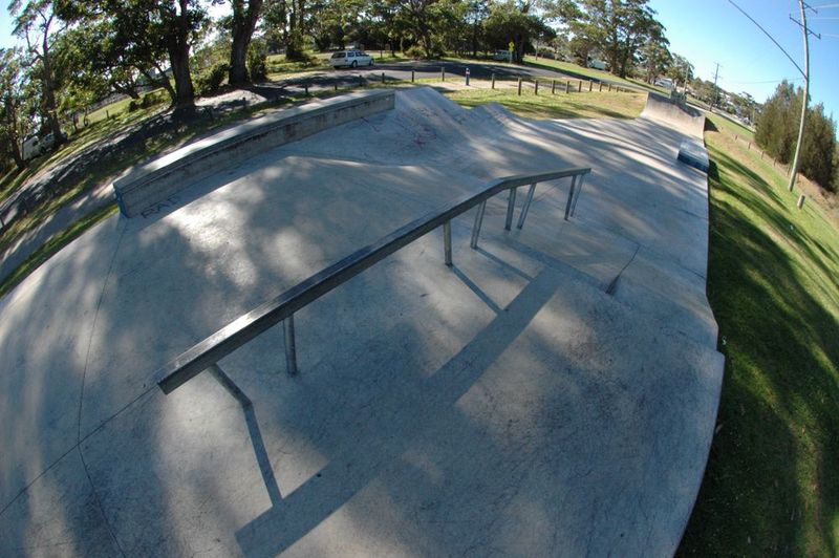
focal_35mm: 16
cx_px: 420
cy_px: 279
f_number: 11
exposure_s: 1/500
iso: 800
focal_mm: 10.5
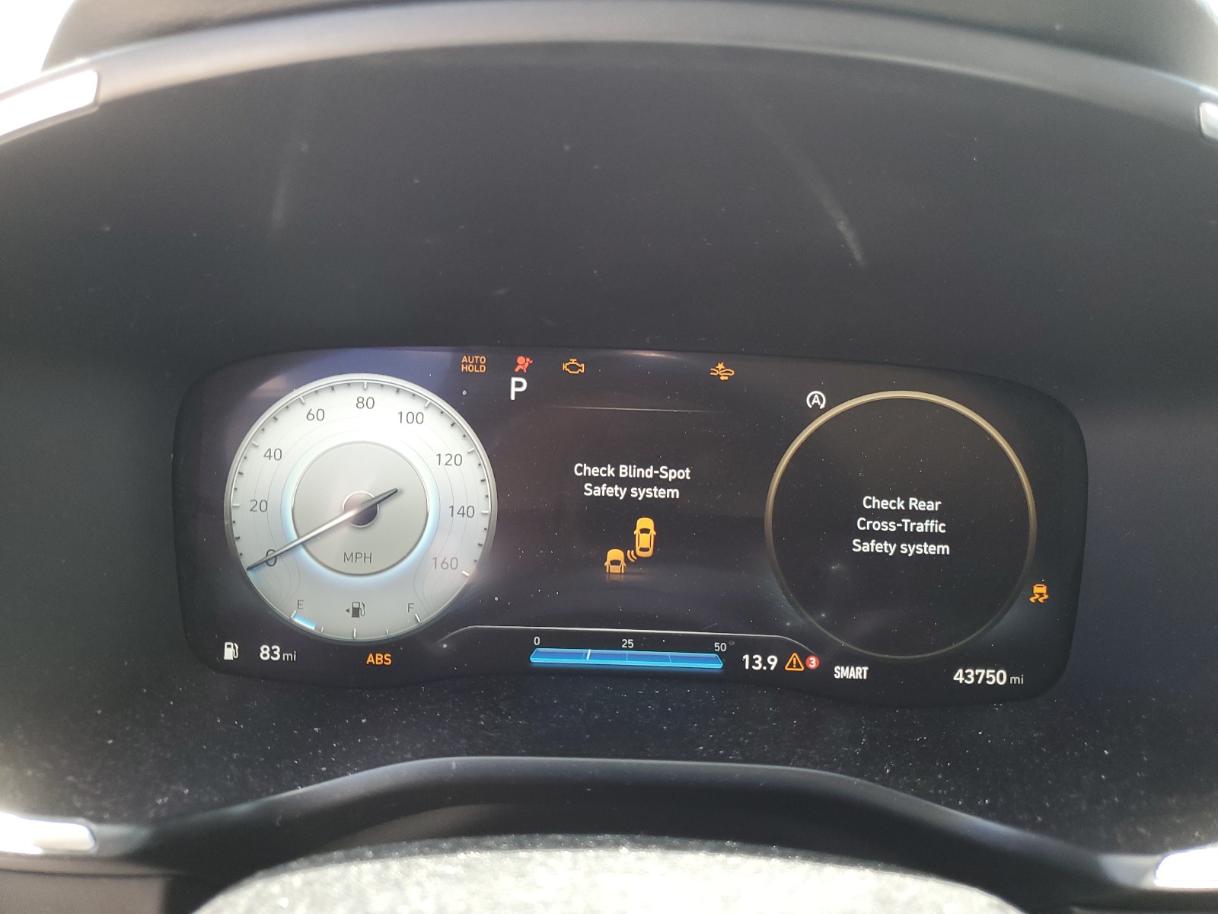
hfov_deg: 67.3
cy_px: 457
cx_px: 609
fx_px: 915
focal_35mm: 26
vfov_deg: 53.1
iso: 67
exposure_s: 1/120
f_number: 1.5
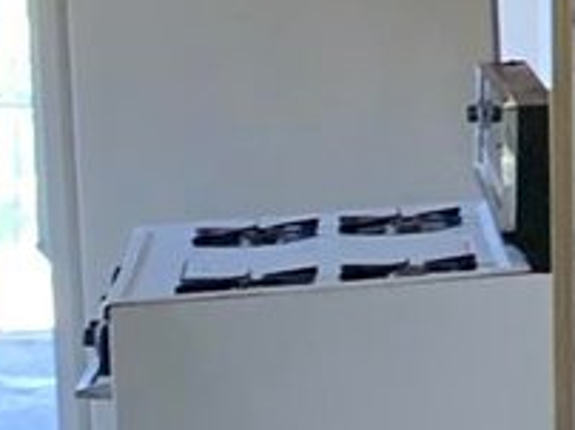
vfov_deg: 7.5
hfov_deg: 8.9
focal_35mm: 195
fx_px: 3235
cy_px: -115
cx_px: 1519
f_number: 1.8
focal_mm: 4.25
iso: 400
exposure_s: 1/60
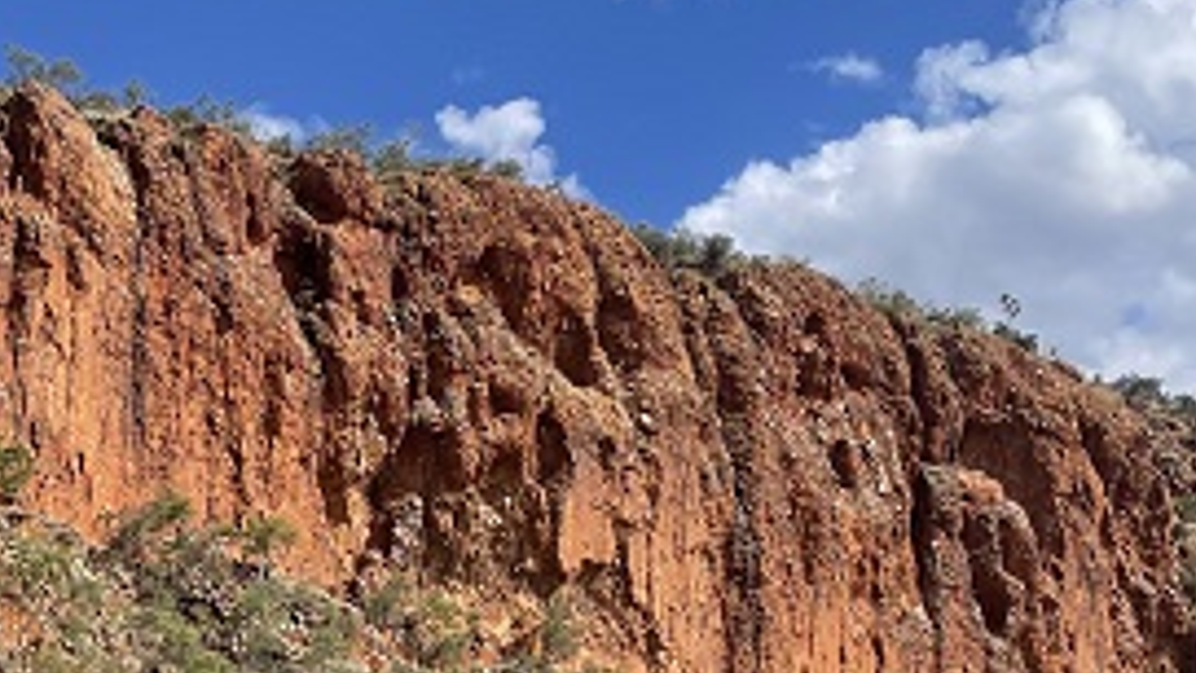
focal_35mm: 78
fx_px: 2474
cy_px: 752
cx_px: 79
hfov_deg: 26.1
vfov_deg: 15.1
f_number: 1.6
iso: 32
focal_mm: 4.2
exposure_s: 1/4000
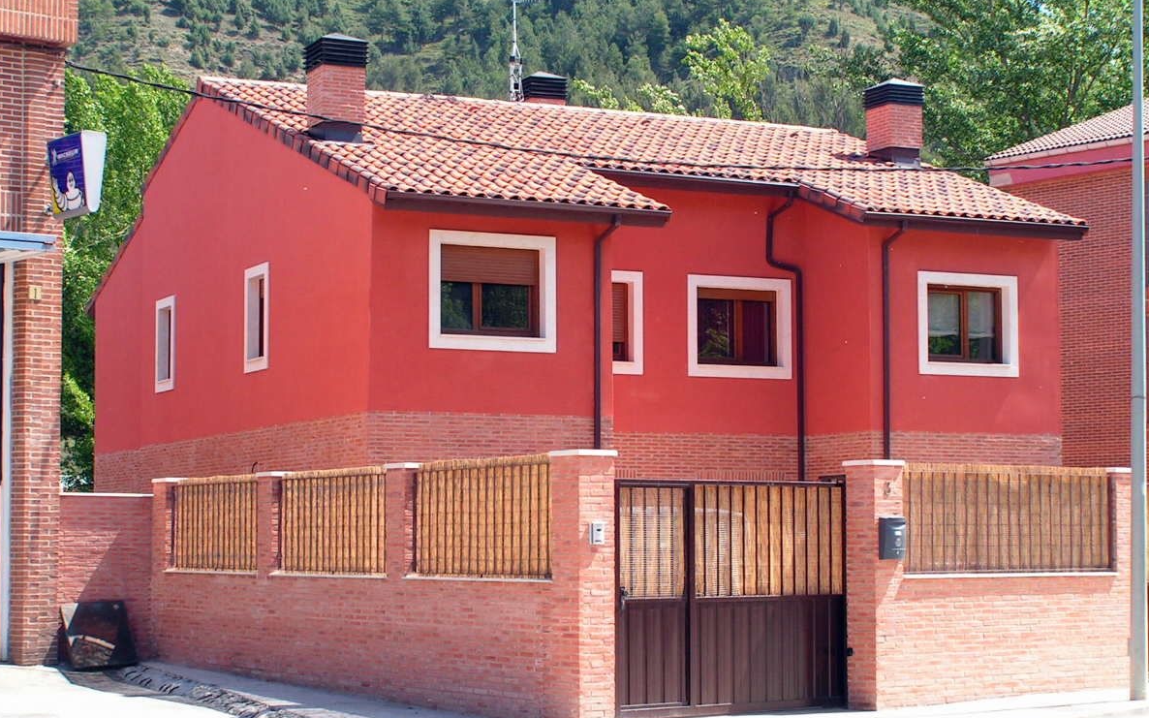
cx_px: 569
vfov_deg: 17.6
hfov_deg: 27.9
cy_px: 371
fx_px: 2317
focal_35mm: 74
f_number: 5.6
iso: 50
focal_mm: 11.5
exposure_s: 1/100
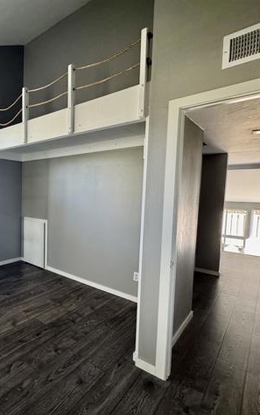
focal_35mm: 20
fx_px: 227
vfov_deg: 85.1
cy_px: 209
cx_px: 32
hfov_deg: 53.2
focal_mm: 2.22
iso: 320
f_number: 2.2
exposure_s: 1/70
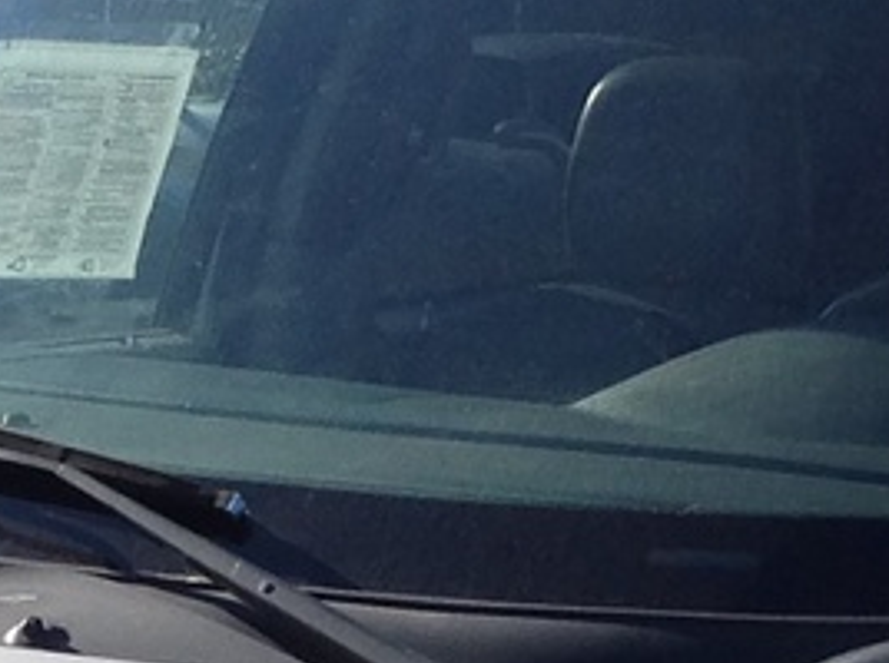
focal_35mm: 209
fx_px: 5358
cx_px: 348
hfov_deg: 9.5
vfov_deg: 7.0
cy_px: 983
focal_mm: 4.28
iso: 50
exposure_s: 1/916
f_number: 2.4
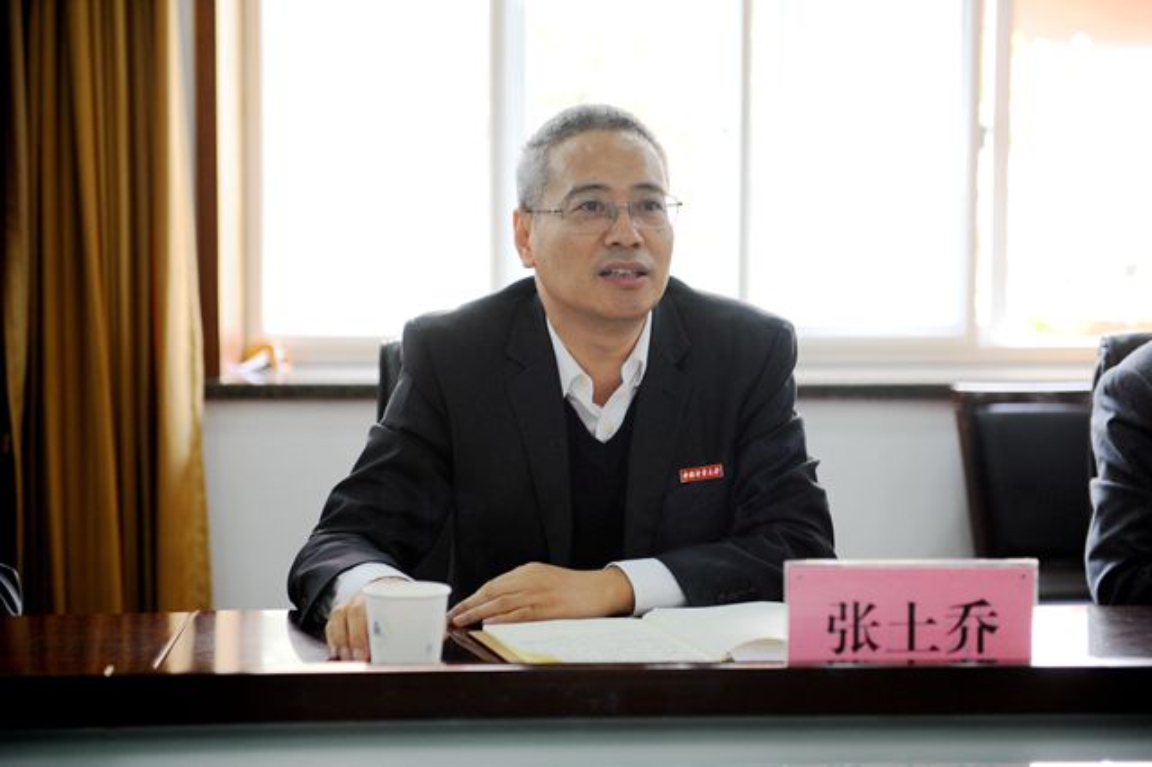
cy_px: 384
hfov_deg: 28.9
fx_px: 2239
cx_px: 576
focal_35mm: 70
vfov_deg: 19.4
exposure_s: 1/125
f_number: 2.8
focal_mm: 70
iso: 1250
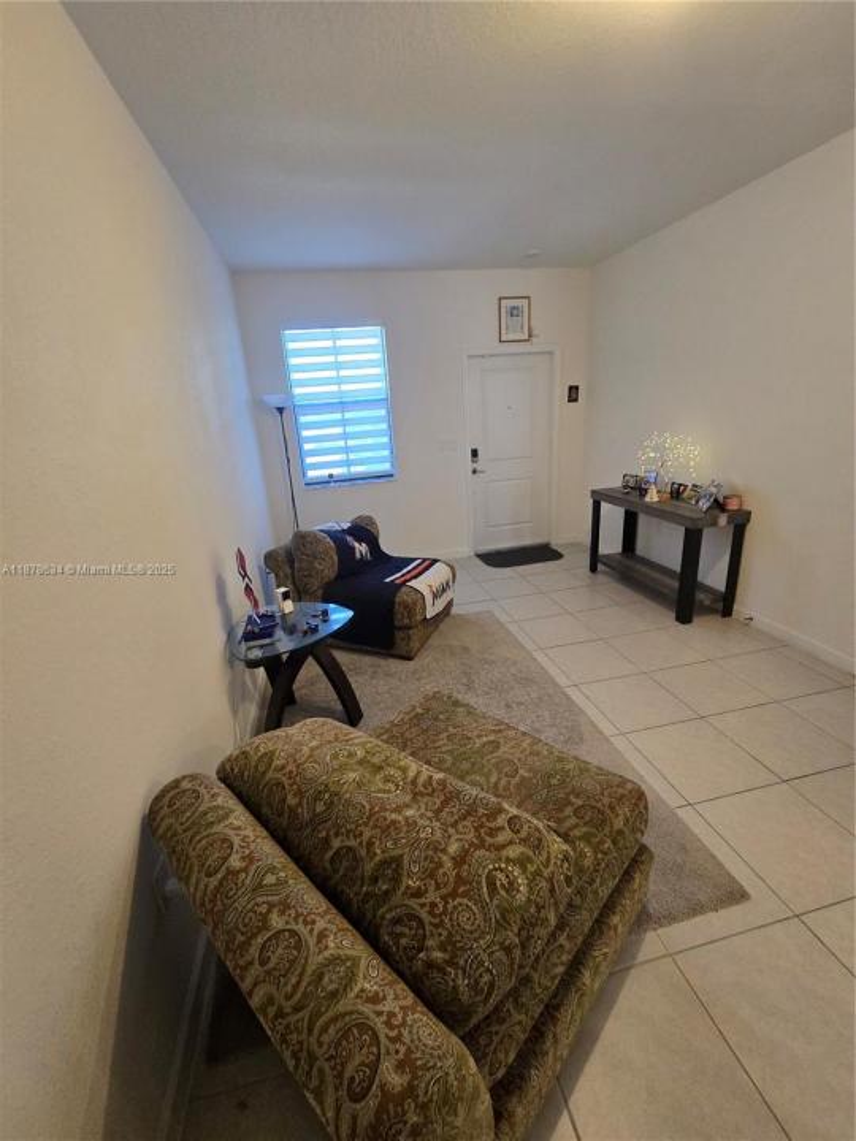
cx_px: 428
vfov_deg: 106.2
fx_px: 429
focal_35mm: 13
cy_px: 570
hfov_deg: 89.9
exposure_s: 1/60
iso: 320
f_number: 2.2
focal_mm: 2.2
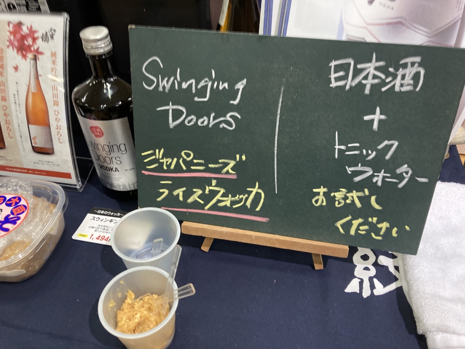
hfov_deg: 63.4
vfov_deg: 49.7
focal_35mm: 28
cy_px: 174
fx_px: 376
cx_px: 232
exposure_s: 1/50
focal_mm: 3.99
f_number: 1.8
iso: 160
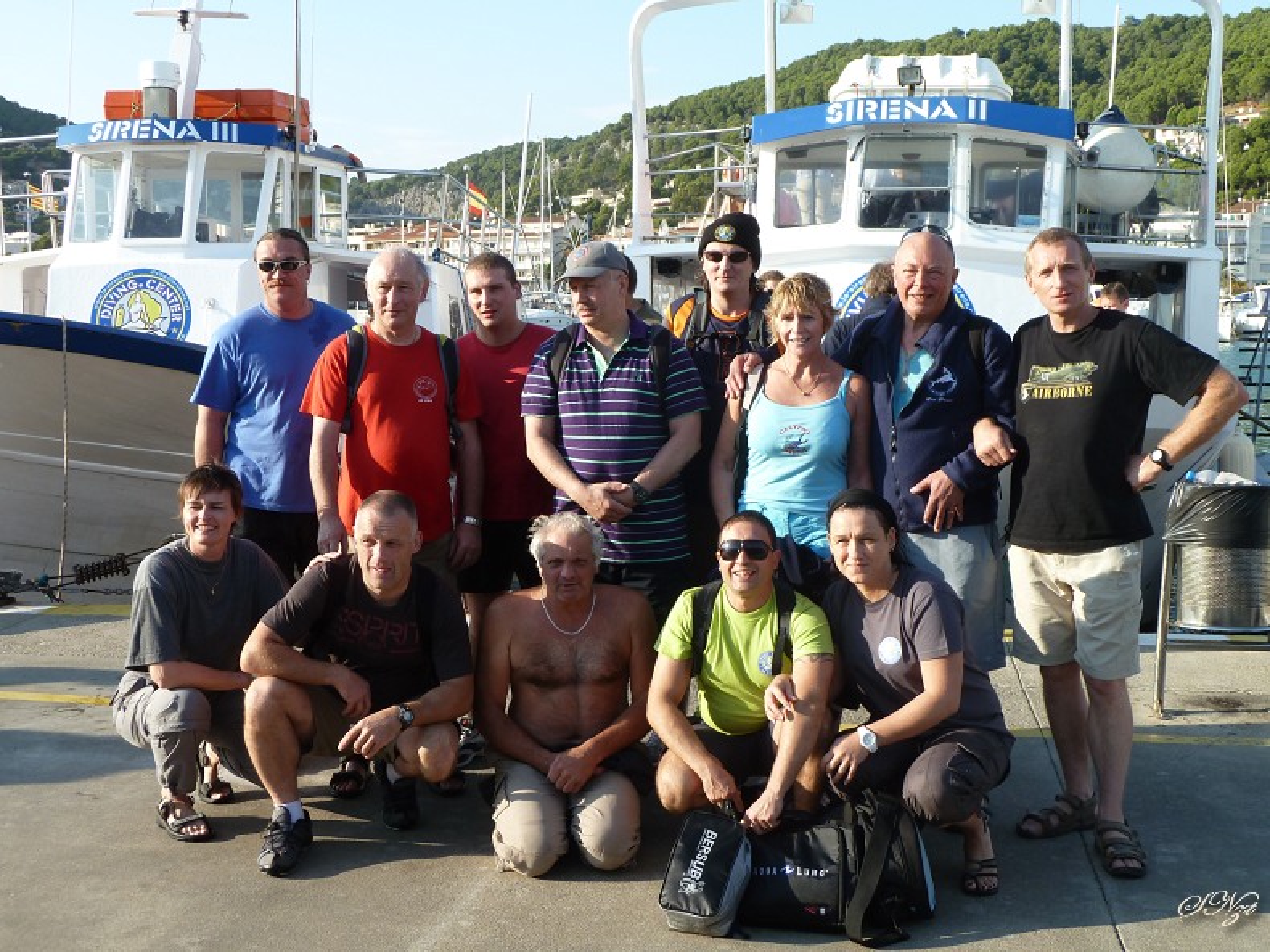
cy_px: 476
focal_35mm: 42
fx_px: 1540
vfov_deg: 34.3
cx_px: 635
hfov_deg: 44.8
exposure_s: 1/250
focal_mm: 6.9
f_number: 4
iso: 80
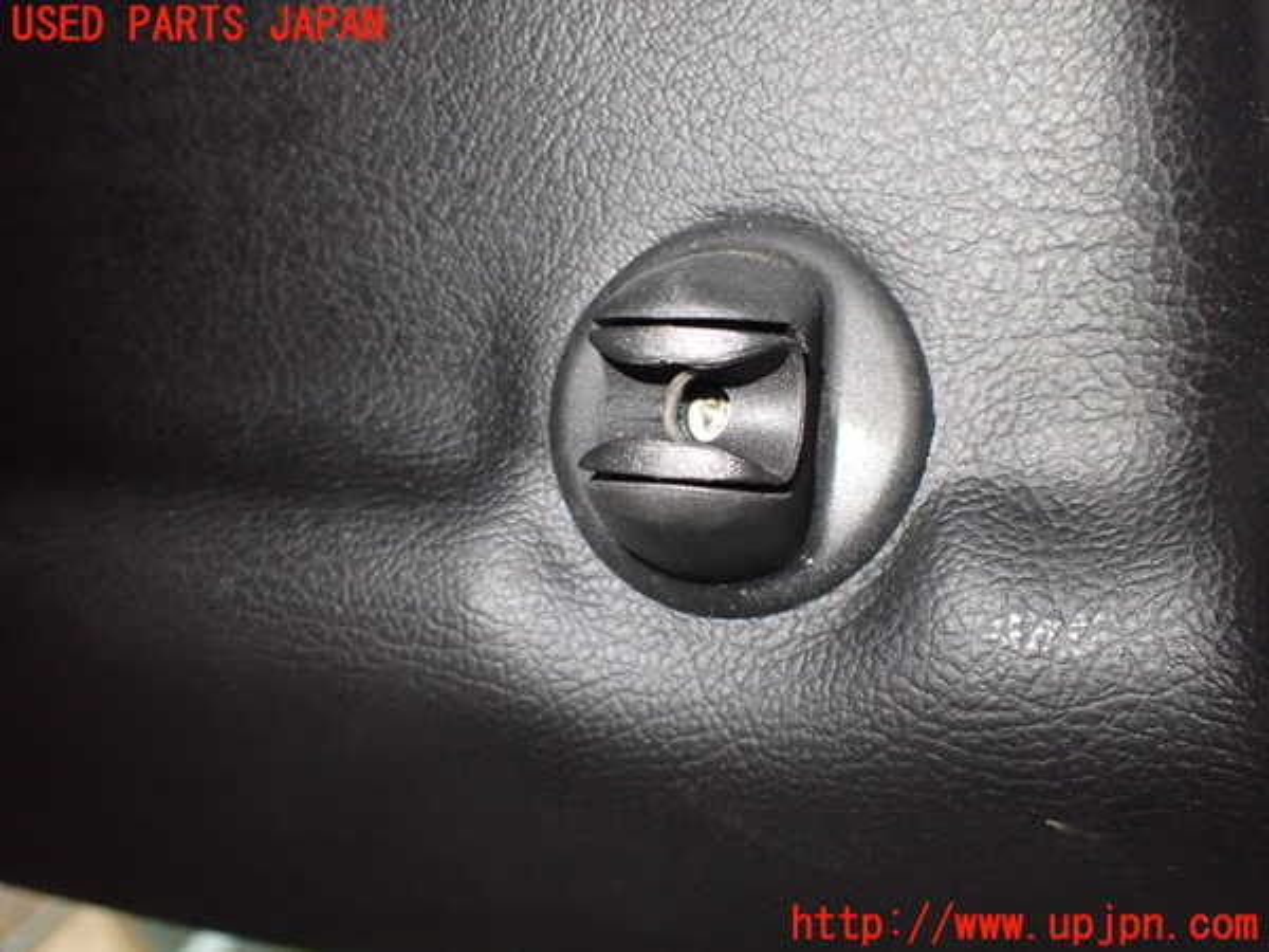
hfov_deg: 60.0
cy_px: 476
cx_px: 634
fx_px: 1100
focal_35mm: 30
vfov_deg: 46.8
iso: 800
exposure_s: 1/50
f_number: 2.3
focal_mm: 5.4
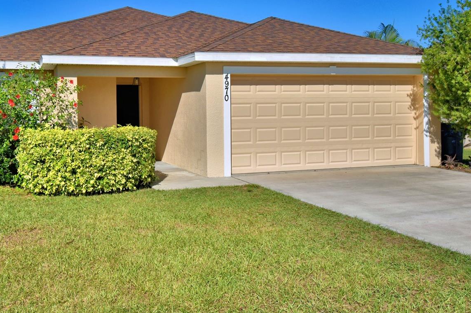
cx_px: 194
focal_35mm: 42
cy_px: 112
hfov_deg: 46.2
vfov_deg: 31.7
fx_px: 549
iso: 100
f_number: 5.6
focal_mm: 20
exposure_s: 1/1600
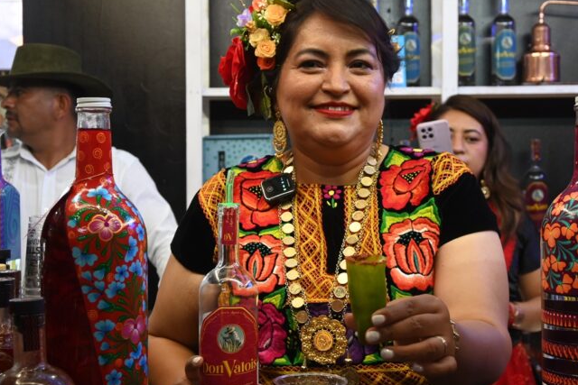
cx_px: 304
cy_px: 179
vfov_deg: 25.1
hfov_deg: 36.9
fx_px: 867
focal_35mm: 54
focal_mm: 30
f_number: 4.8
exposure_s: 1/50
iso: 1250
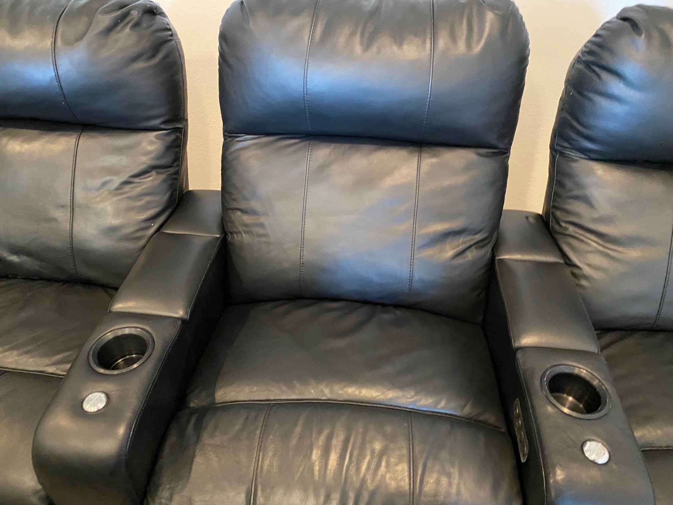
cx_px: 336
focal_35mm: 26
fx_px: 505
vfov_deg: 53.1
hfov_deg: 67.3
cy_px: 252
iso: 1000
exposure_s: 1/30
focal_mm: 4.25
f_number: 1.8
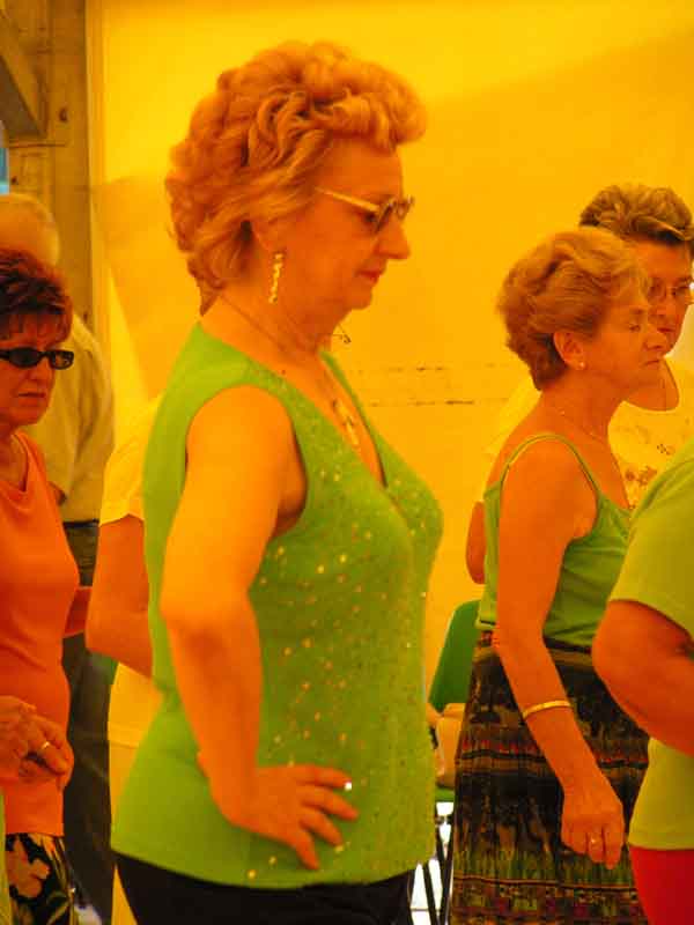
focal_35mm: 279
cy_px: 462
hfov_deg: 5.3
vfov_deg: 7.1
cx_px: 347
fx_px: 7458
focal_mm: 46.3
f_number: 3.2
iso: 200
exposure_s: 1/100
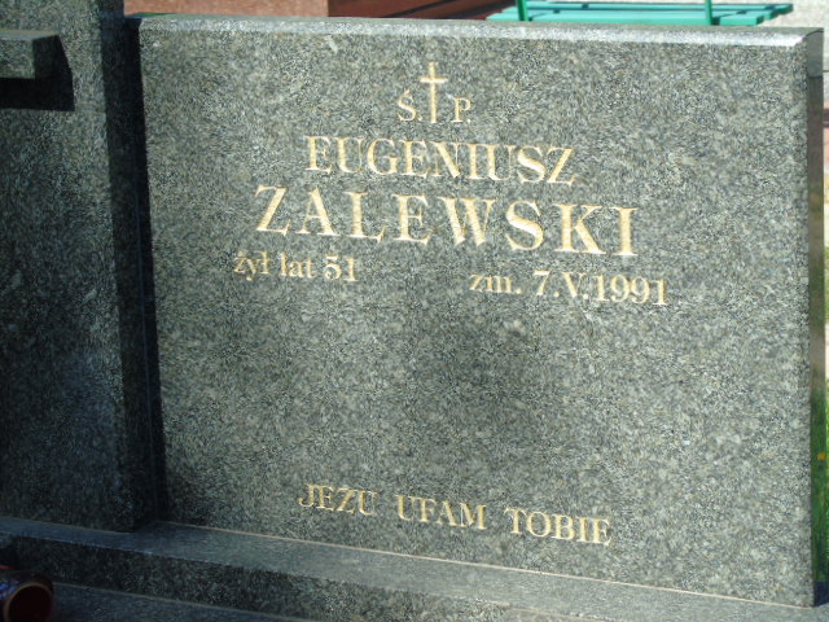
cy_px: 311
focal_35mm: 108
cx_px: 414
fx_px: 2586
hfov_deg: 18.2
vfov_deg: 13.7
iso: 80
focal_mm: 19
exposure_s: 1/320
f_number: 4.4
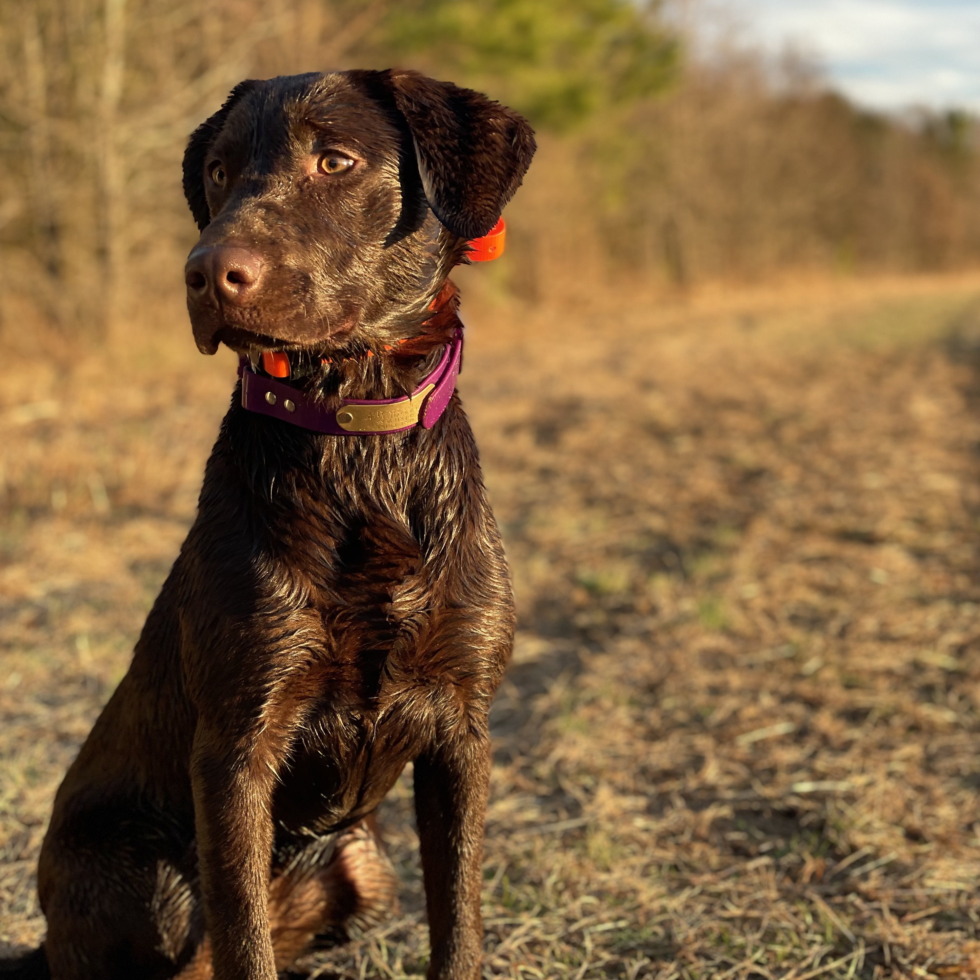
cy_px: 545
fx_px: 1986
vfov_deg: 27.7
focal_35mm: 62
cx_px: 488
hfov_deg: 27.7
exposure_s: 1/122
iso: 25
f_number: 2
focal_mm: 6
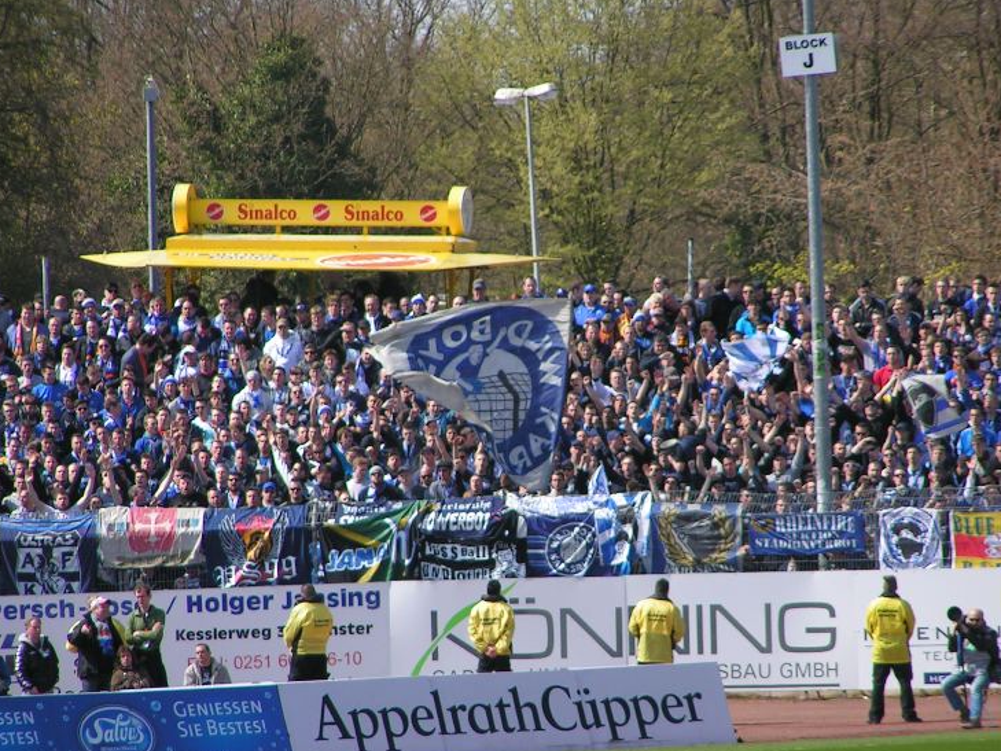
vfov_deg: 3.6
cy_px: 404
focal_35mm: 417
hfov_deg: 4.8
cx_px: 540
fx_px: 12060
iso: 50
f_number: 3.5
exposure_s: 1/500
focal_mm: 58
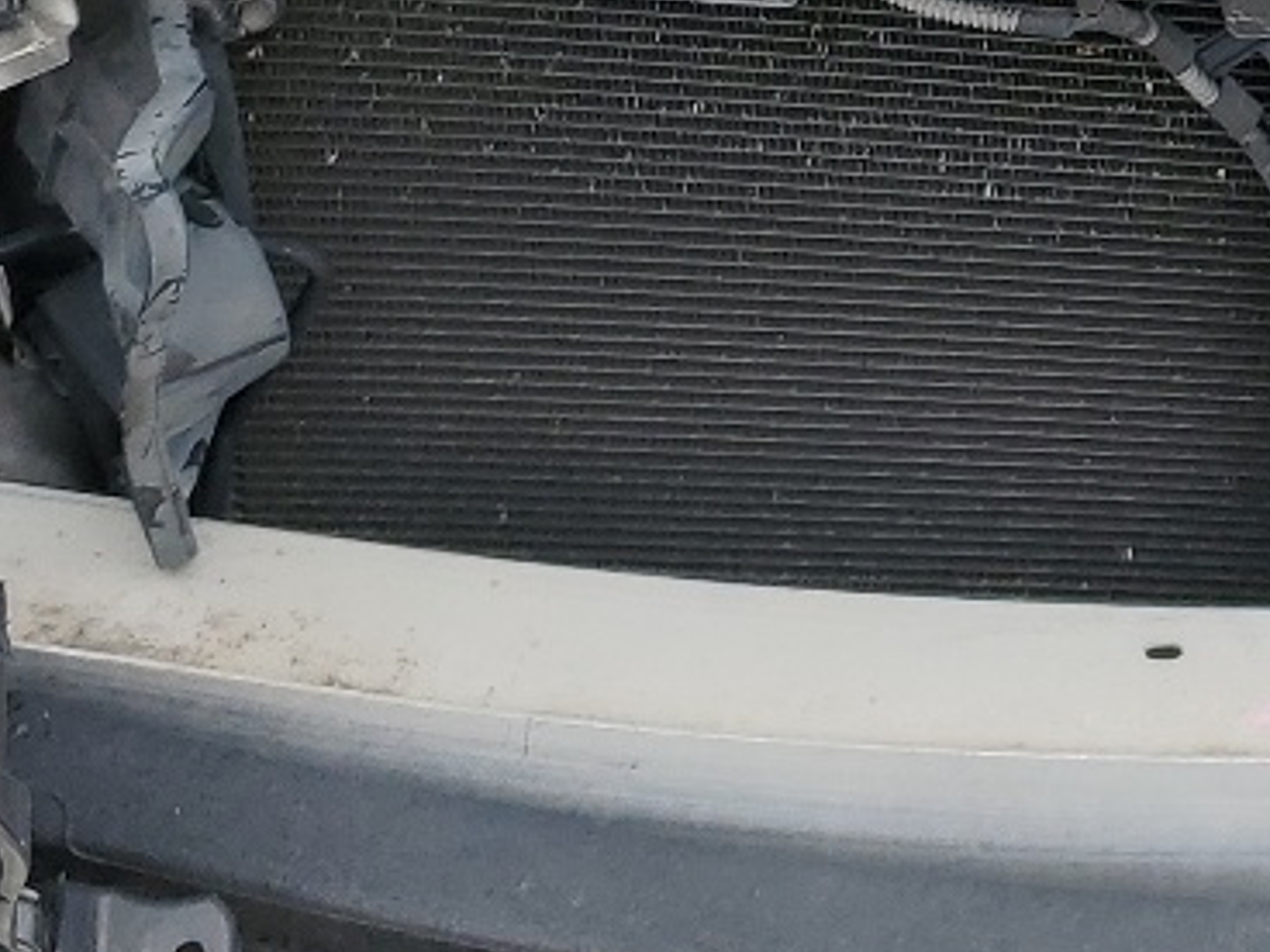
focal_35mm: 113
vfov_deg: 12.8
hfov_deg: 17.0
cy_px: -141
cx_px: 1325
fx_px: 4146
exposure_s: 1/1111
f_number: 1.5
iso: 50
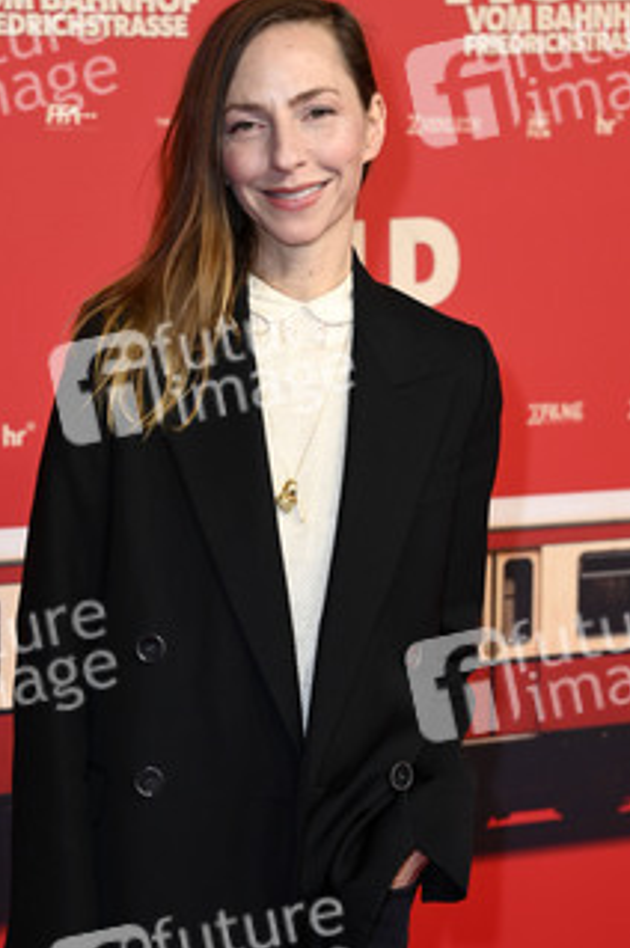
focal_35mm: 123
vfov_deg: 16.7
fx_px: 3236
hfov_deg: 11.1
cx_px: 288
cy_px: 523
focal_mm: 98
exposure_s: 1/250
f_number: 5.6
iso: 800
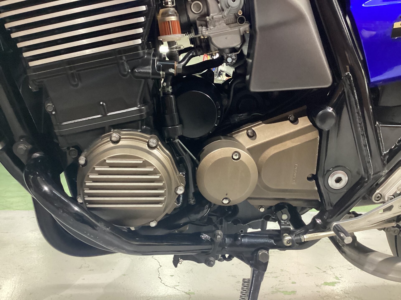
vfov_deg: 45.4
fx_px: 359
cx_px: 200
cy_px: 150
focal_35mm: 31
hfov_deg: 58.4
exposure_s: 1/30
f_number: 2.4
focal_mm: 3.3
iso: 400
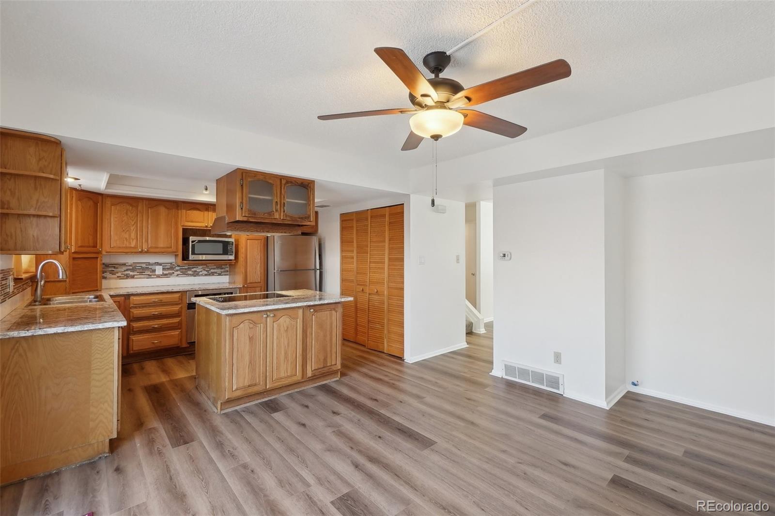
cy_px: 258
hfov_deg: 100.4
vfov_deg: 77.3
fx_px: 323
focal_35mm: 15
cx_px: 388
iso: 400
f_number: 8
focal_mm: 10
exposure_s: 1/20
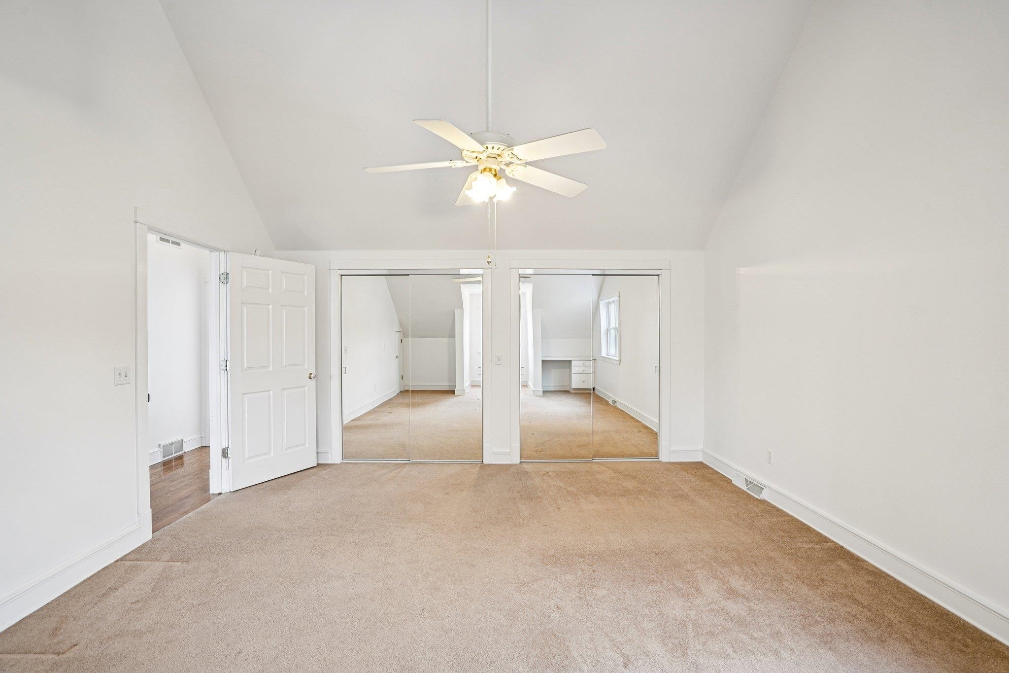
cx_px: 504
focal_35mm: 16
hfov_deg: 96.7
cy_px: 336
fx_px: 448
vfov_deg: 73.7
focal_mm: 16
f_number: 8
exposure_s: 1/8
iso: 250
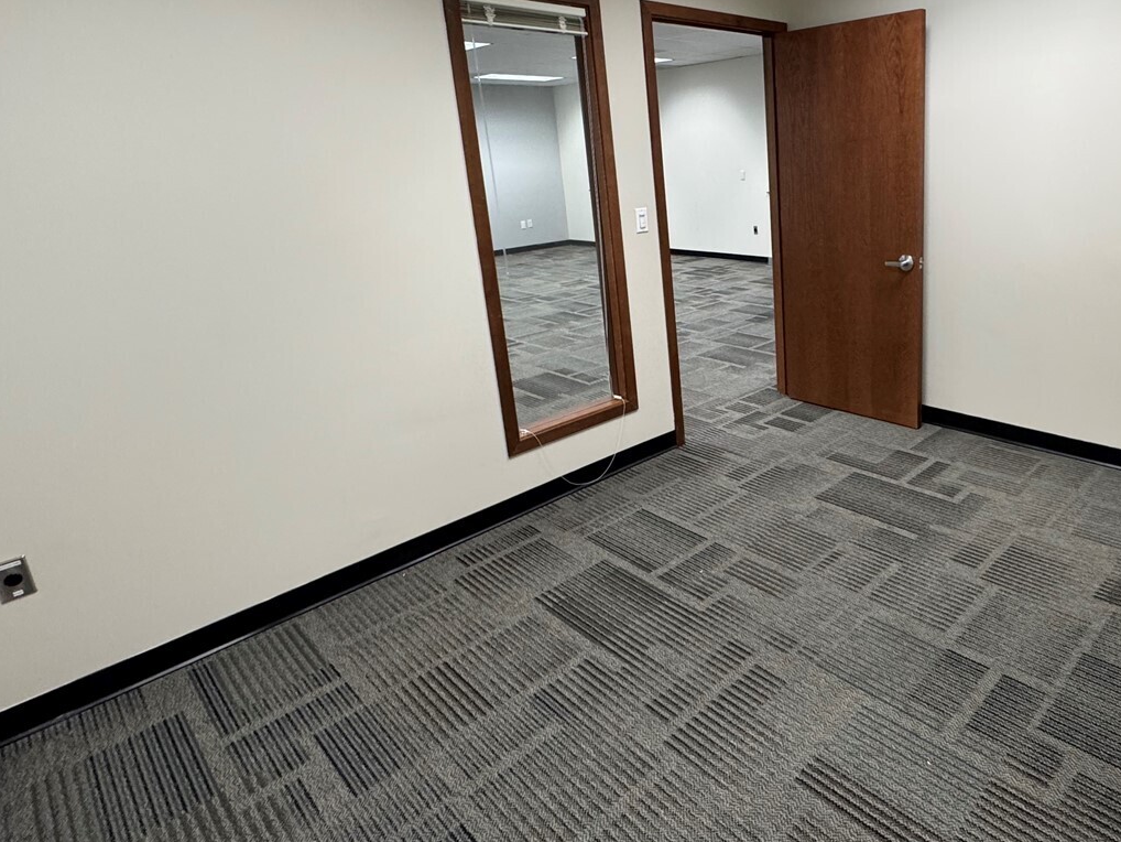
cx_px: 782
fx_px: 713
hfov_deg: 73.1
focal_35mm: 22
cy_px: 325
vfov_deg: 60.4
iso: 250
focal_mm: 2.22
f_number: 2.2
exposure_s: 1/120
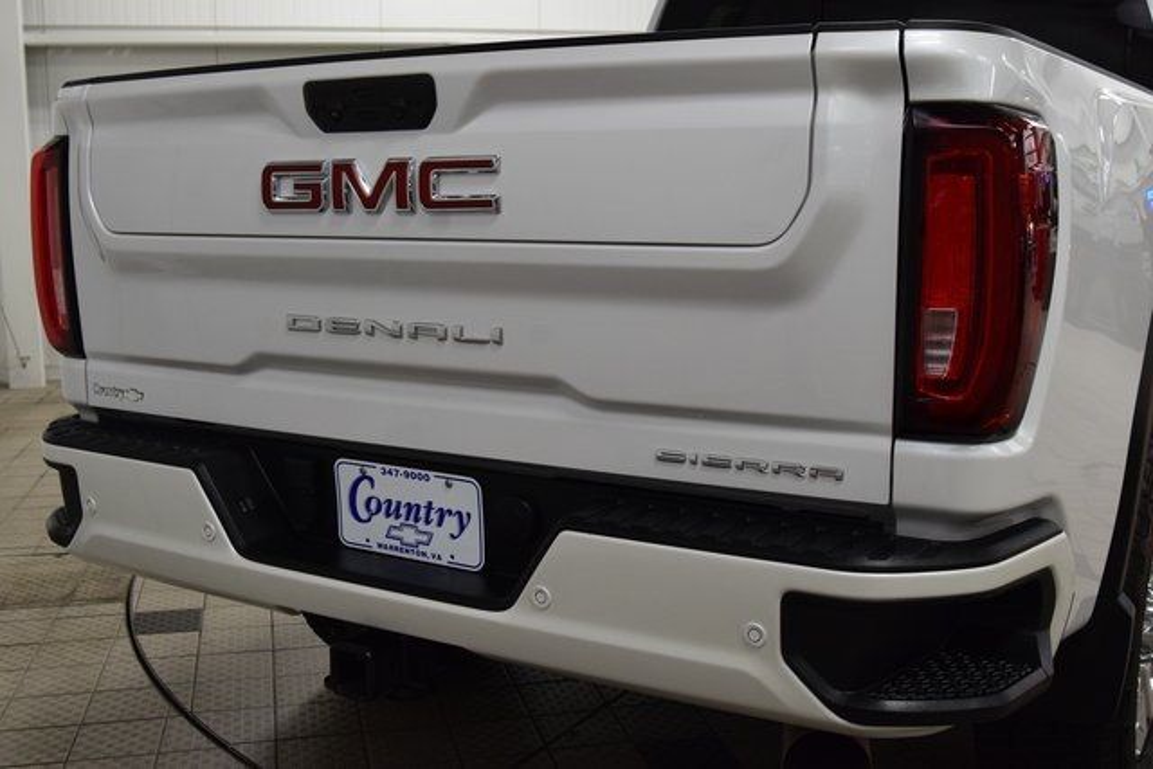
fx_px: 1297
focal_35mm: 40
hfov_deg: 47.9
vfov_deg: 33.0
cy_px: 384
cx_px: 576
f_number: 8
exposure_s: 1/60
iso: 1600
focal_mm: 27
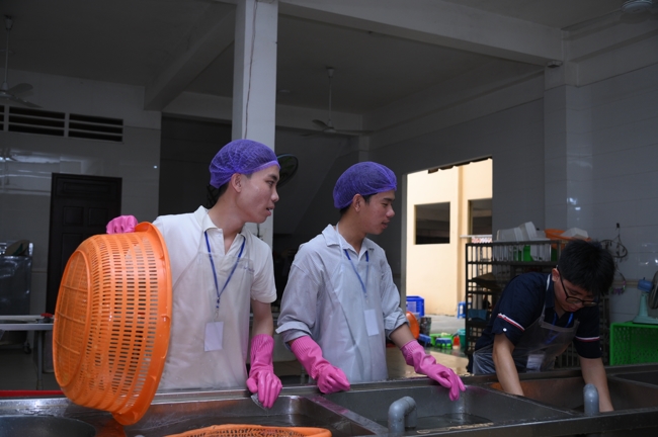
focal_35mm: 35
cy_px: 218
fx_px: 639
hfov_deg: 54.5
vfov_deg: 37.8
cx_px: 329
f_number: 4
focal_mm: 35
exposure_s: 1/125
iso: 1000
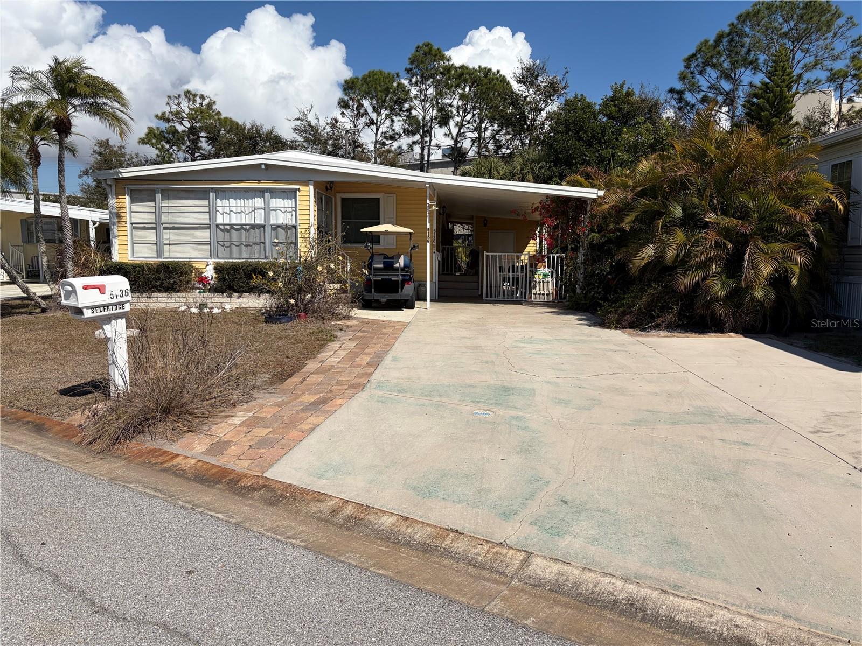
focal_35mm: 26
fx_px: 647
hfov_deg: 67.3
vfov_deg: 53.1
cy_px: 323
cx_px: 431
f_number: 1.6
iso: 50
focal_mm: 5.96
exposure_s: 1/7813
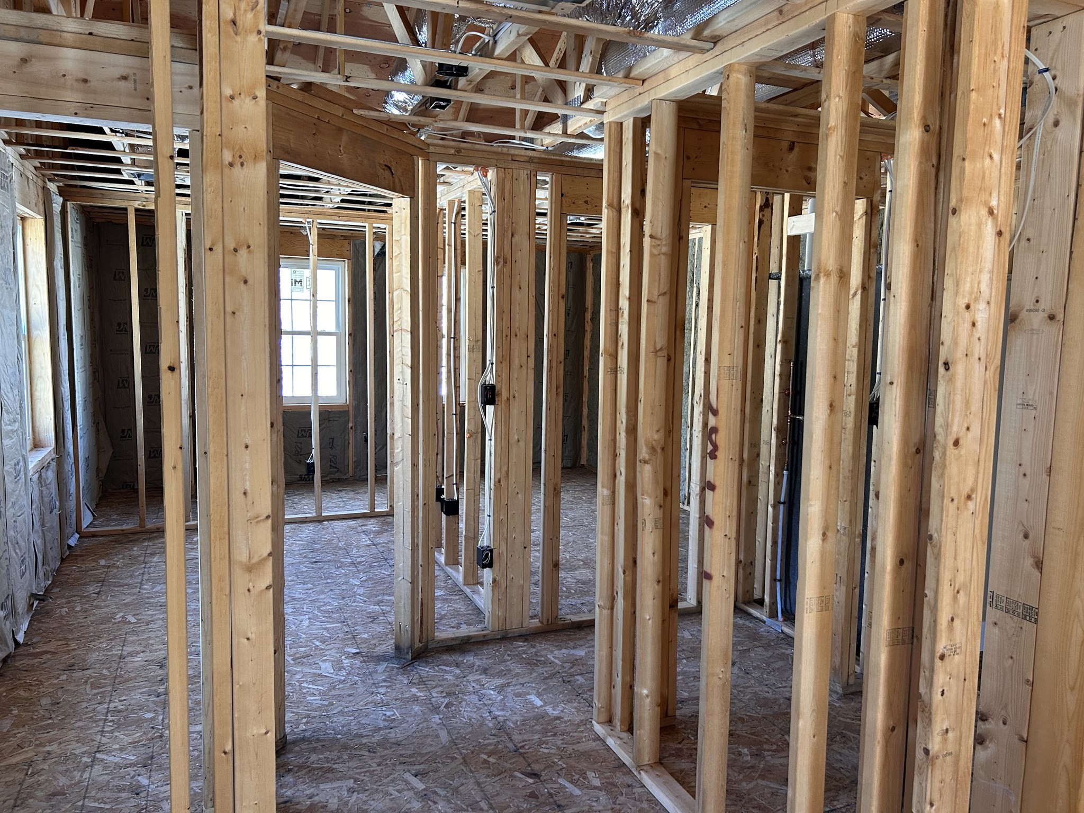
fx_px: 814
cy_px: 406
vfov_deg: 53.1
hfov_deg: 67.3
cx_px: 542
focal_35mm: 26
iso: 125
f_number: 1.5
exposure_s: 1/76
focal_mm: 5.7
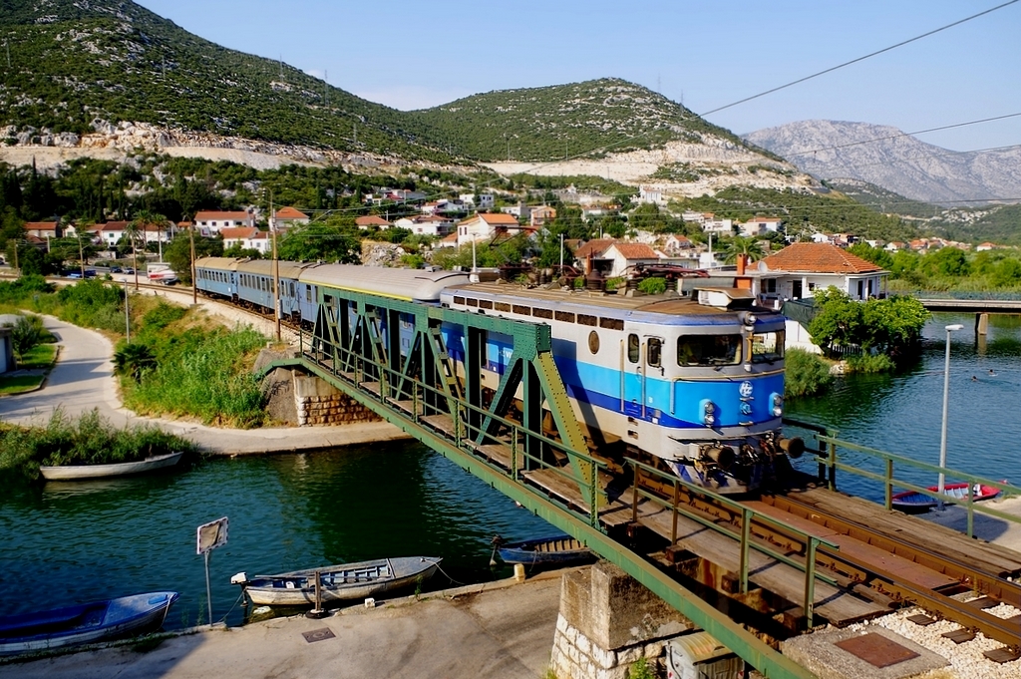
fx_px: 765
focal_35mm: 27
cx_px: 510
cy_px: 340
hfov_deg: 67.4
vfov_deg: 47.9
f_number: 5.6
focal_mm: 18
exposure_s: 1/250
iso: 100
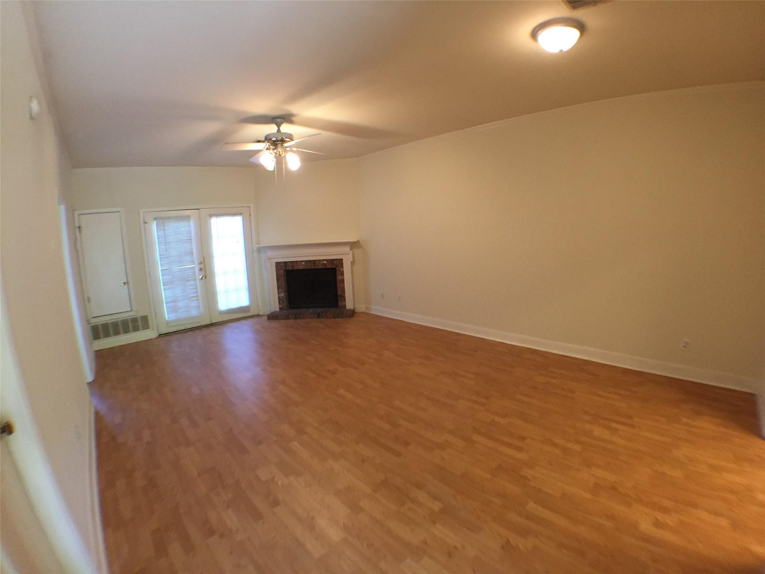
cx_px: 382
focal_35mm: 29
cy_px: 287
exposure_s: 1/33
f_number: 2.2
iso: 200
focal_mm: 4.15
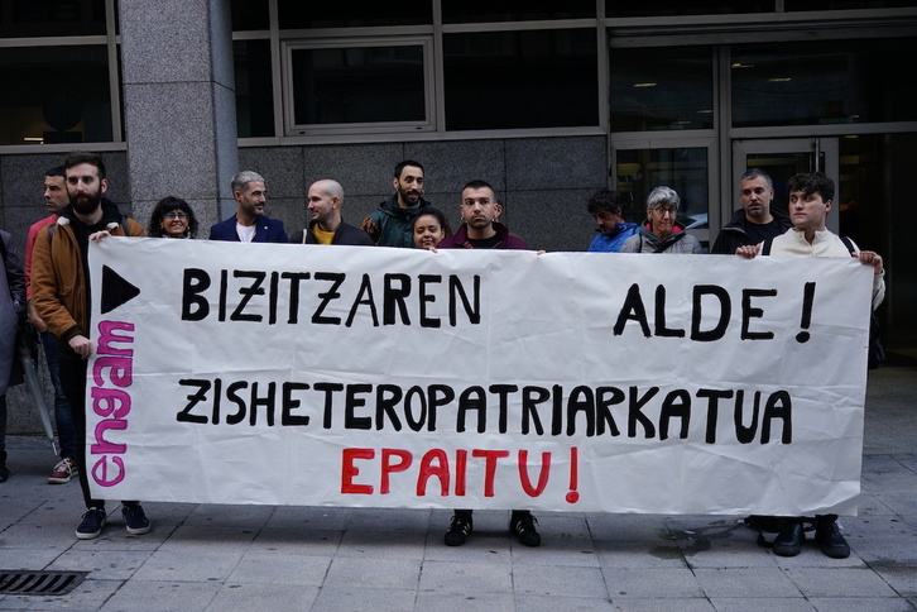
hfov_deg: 46.4
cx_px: 458
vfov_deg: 31.9
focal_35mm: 42
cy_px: 306
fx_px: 1070
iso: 800
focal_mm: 42
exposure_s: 1/250
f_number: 4
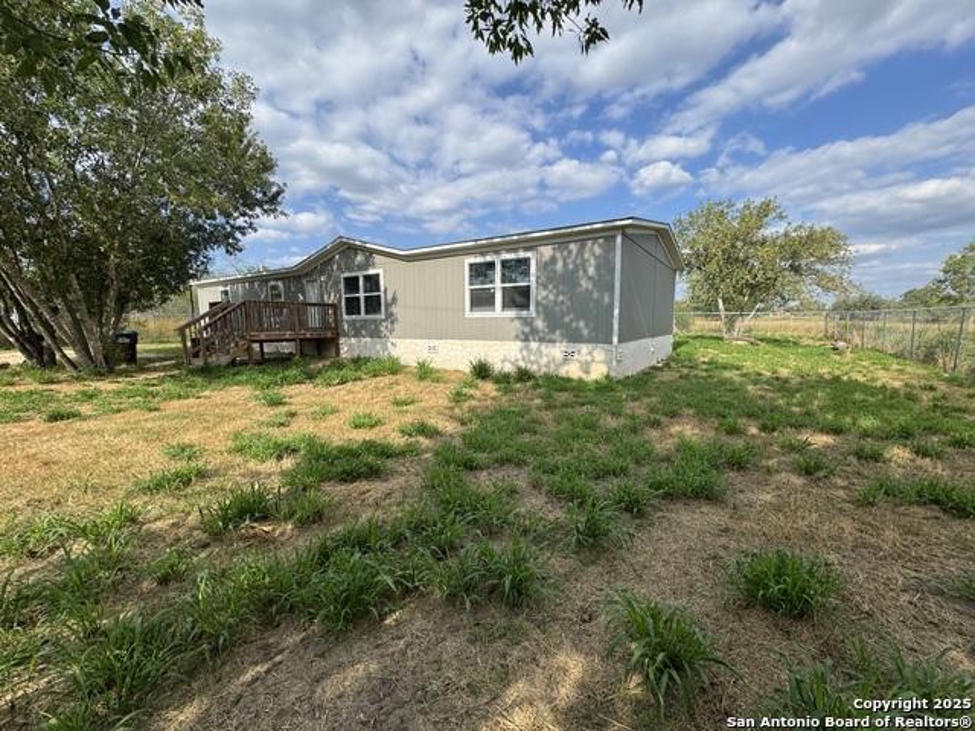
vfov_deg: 85.7
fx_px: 394
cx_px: 488
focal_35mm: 14
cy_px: 366
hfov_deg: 102.1
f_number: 2.2
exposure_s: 1/1506
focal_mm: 2.22
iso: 40
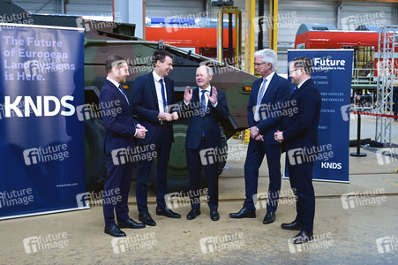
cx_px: 199
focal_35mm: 36
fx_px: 398
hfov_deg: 53.2
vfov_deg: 36.8
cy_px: 132
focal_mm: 36
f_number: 3.2
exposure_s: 1/400
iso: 3200
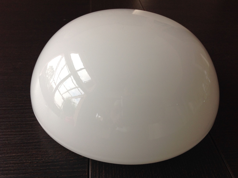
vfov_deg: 40.6
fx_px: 240
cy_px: 89
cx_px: 119
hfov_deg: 52.7
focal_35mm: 35
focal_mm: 4.28
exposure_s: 1/40
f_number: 2.4
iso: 64
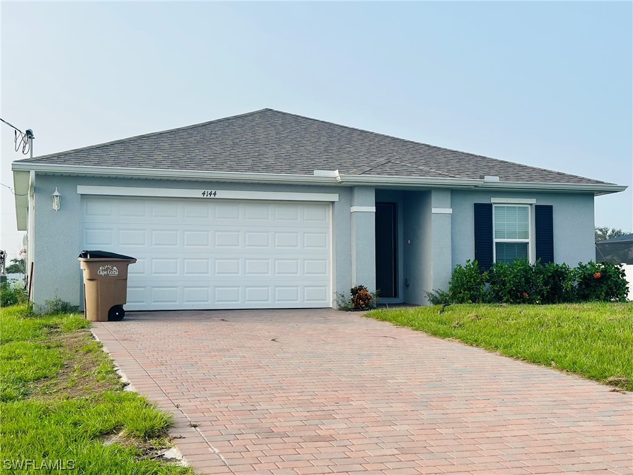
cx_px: 316
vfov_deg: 30.3
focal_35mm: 48
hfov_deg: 39.7
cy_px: 238
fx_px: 878
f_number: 1.78
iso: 80
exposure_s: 1/2358
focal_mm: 6.86
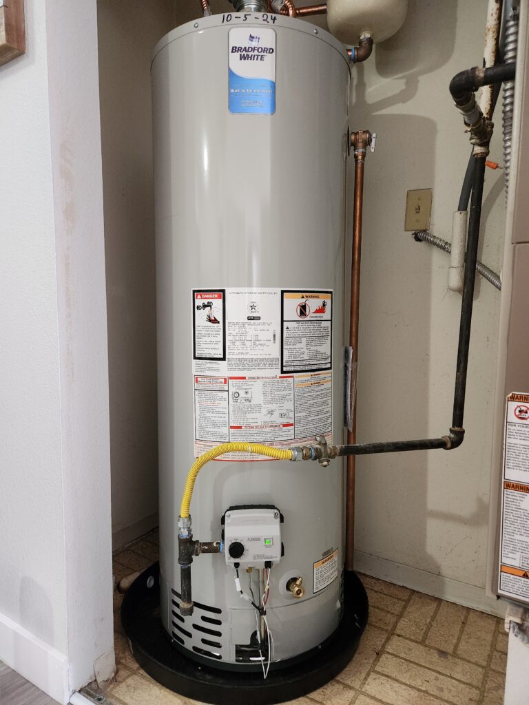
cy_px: 352
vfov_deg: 73.9
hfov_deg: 58.9
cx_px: 264
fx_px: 469
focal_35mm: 23
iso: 800
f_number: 1.8
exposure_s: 1/120
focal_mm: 5.4
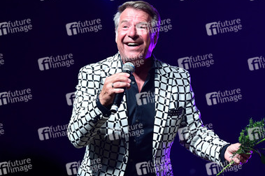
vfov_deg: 5.8
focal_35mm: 238
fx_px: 1750
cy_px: 80
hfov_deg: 8.7
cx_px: 135
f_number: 3.5
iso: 2500
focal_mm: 200
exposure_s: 1/400
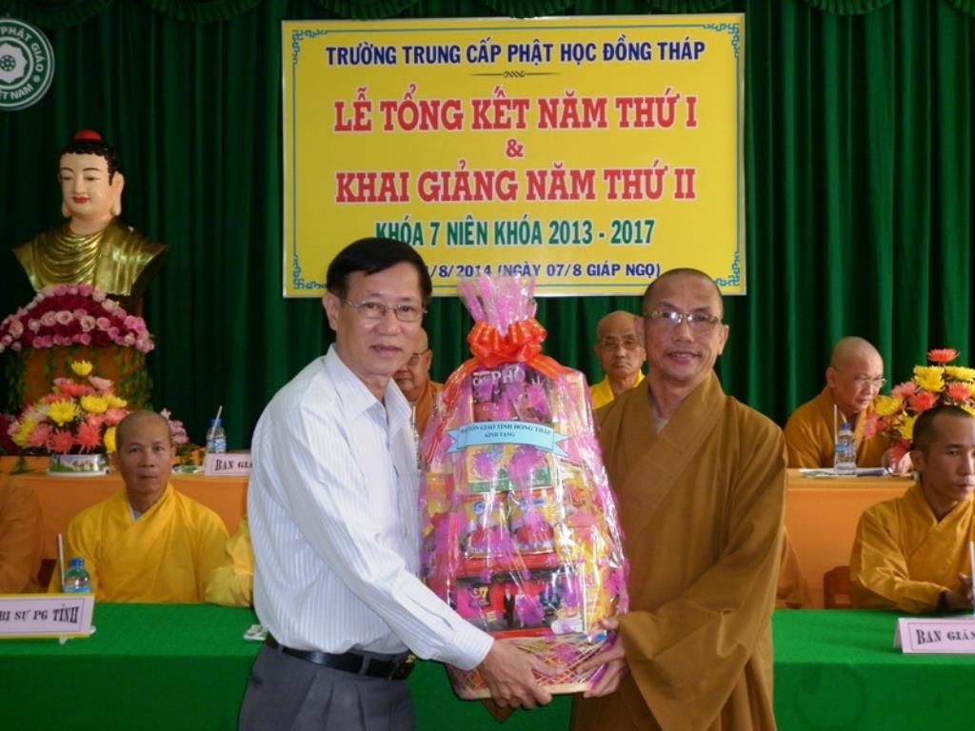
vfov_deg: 29.1
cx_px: 488
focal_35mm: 50
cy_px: 366
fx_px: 1408
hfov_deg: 38.2
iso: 125
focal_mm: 9
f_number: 3.8
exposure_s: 1/50
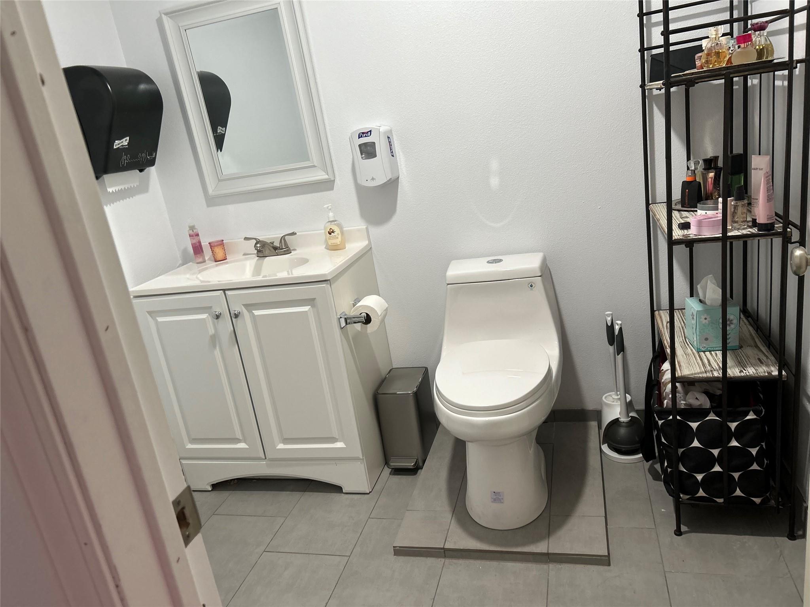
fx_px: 608
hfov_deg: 67.3
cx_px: 405
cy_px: 304
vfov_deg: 53.1
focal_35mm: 26
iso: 100
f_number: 1.5
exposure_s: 1/60
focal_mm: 5.7
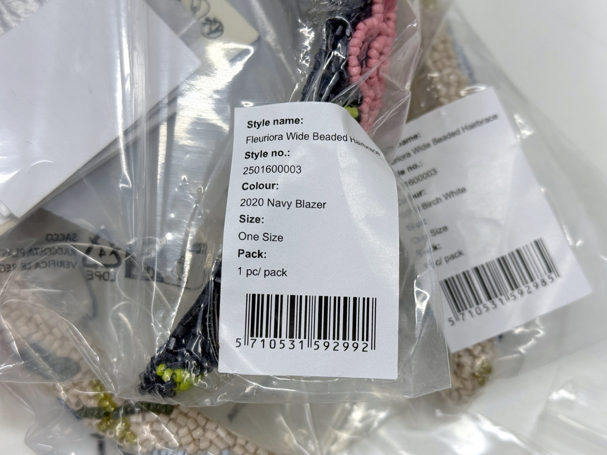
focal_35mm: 48
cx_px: 304
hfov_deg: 39.7
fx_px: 842
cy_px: 228
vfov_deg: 30.3
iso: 64
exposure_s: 1/415
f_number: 1.78
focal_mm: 6.76
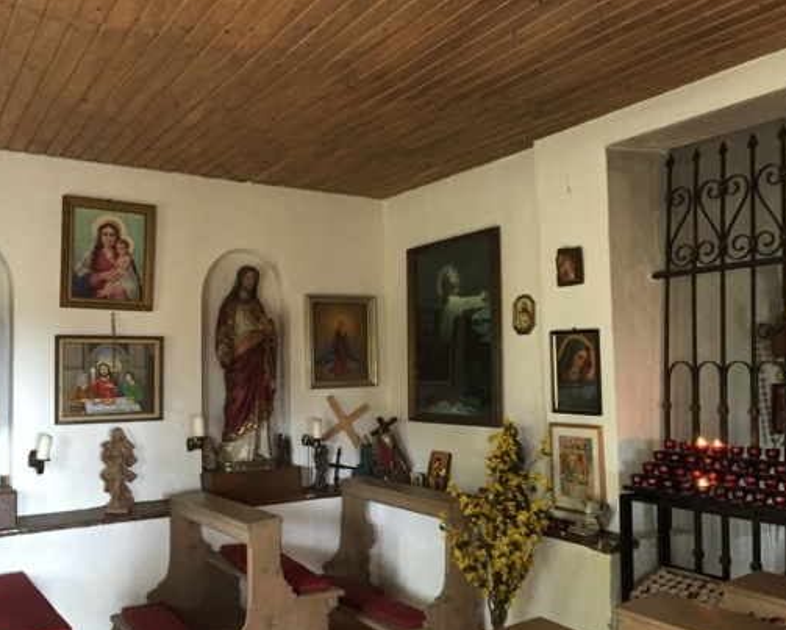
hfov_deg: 54.0
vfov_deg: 44.5
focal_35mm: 33
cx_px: 343
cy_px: 342
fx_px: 768
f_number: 2.2
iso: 250
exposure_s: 1/17
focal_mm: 4.15
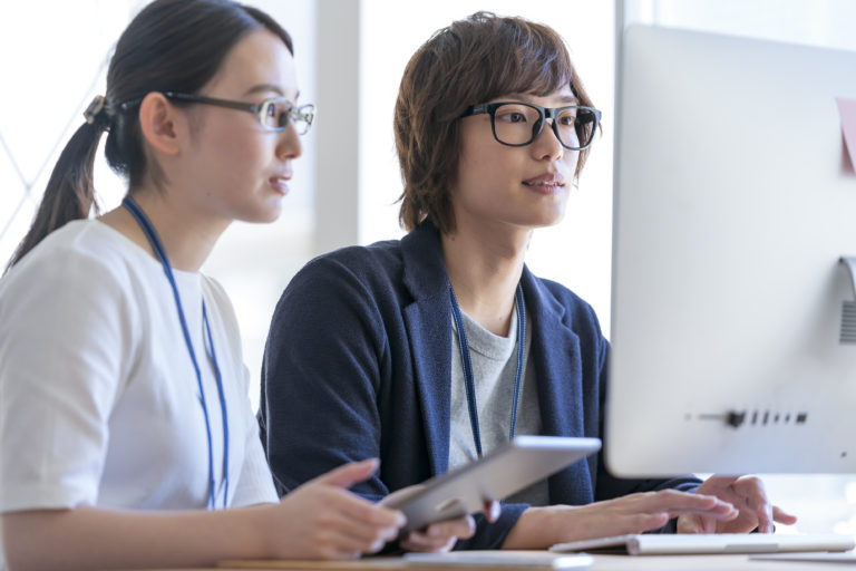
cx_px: 428
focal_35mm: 101
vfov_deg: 13.6
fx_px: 2401
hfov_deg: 20.2
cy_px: 286
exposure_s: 1/125
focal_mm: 101
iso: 800
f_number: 3.2
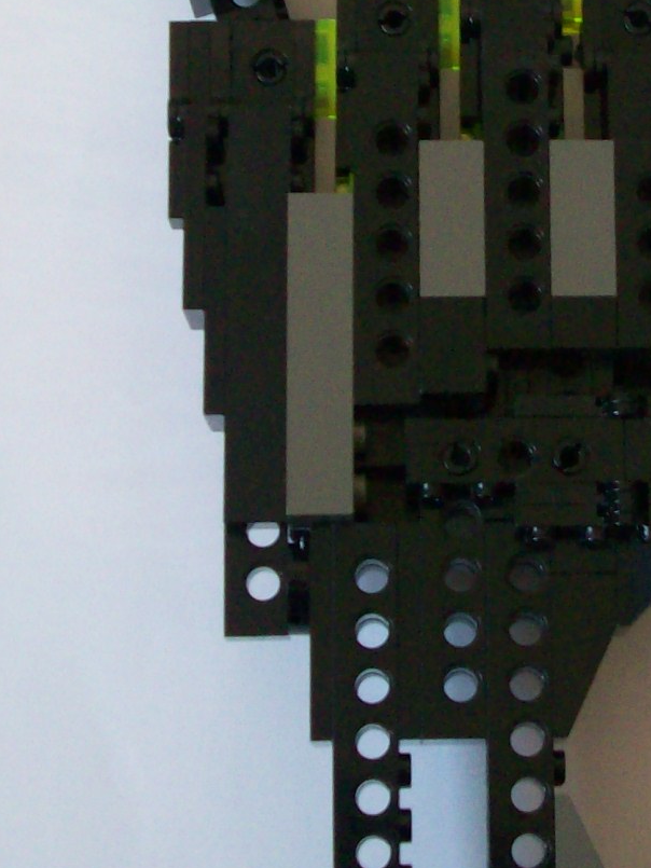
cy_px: 262
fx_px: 2933
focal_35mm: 117
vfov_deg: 16.8
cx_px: 602
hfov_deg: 12.6
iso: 160
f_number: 3.1
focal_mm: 7.6
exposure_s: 1/12.4
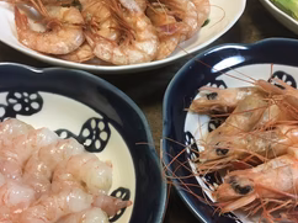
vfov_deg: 30.2
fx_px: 413
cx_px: 145
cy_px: 127
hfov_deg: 39.7
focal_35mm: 48
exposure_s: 1/30
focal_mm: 4.15
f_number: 2.2
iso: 50
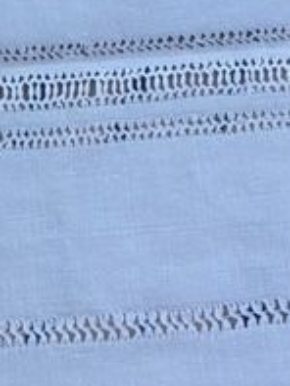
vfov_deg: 20.4
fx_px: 1049
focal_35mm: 94
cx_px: -127
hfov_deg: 14.8
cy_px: 33
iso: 25
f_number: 2.2
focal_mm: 4.15
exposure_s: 1/263
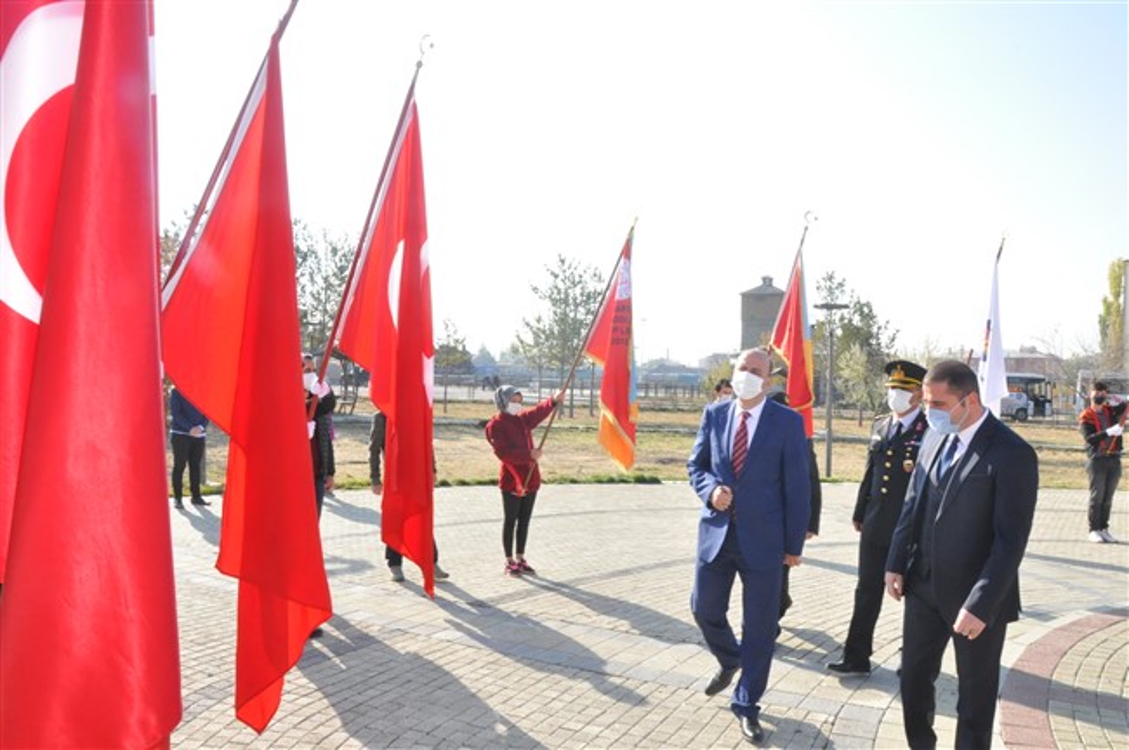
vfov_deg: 47.8
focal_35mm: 27
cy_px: 375
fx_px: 846
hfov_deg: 67.4
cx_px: 564
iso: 1600
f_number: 22
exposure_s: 1/200
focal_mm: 18
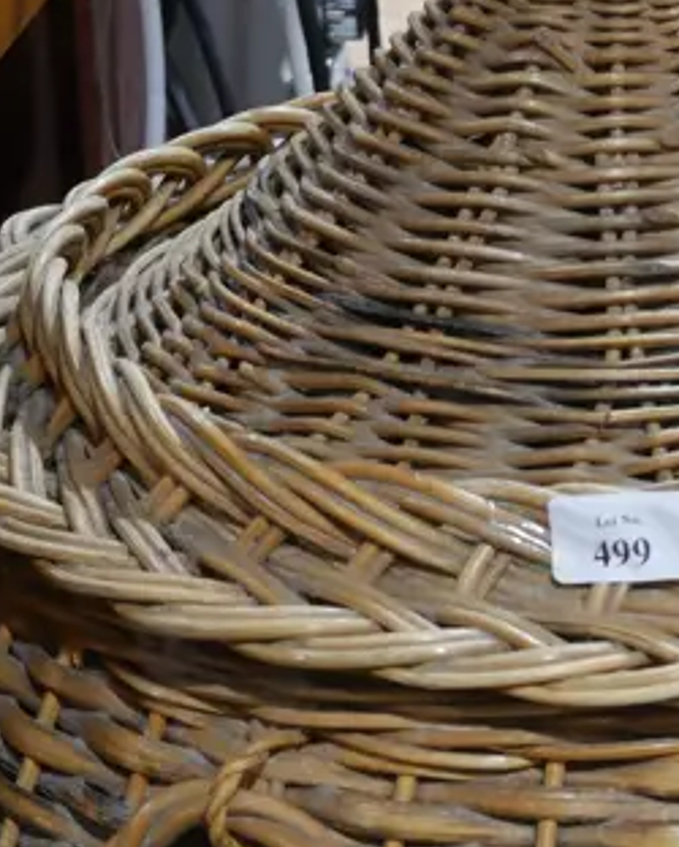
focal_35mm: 128
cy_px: 1002
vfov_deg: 14.6
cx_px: 640
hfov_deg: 12.0
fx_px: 3212
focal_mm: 20
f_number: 4.5
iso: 800
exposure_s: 1/60
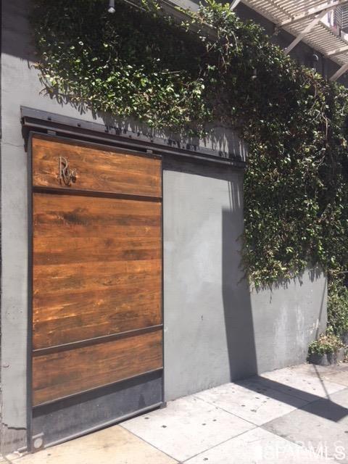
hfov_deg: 48.2
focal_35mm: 29
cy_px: 232
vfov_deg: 61.7
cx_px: 174
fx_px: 389
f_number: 2.2
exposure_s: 1/860
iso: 32
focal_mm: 4.15
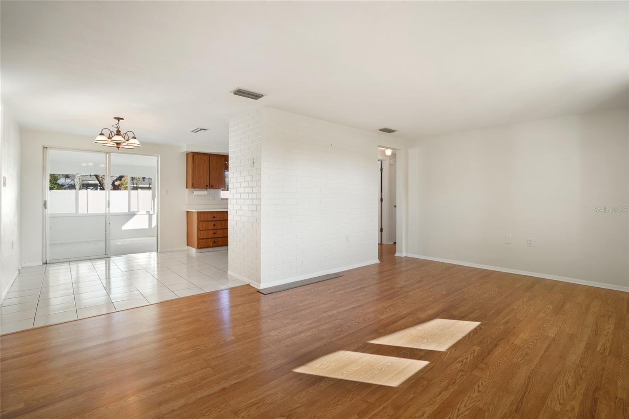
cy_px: 210
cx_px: 314
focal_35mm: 16
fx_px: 279
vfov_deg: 73.7
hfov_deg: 96.7
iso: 400
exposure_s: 1/30
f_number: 4
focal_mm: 16
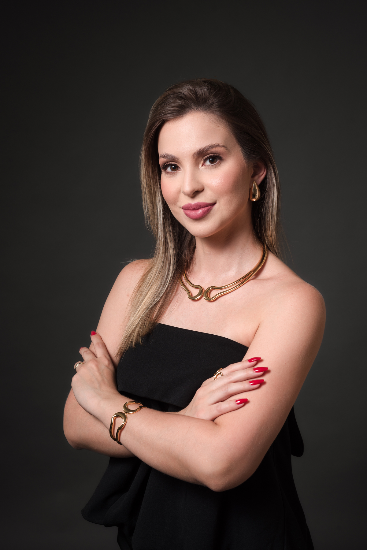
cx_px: 184
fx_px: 764
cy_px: 275
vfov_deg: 39.6
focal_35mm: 50
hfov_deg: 27.0
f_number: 8
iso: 100
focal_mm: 50
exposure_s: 1/100
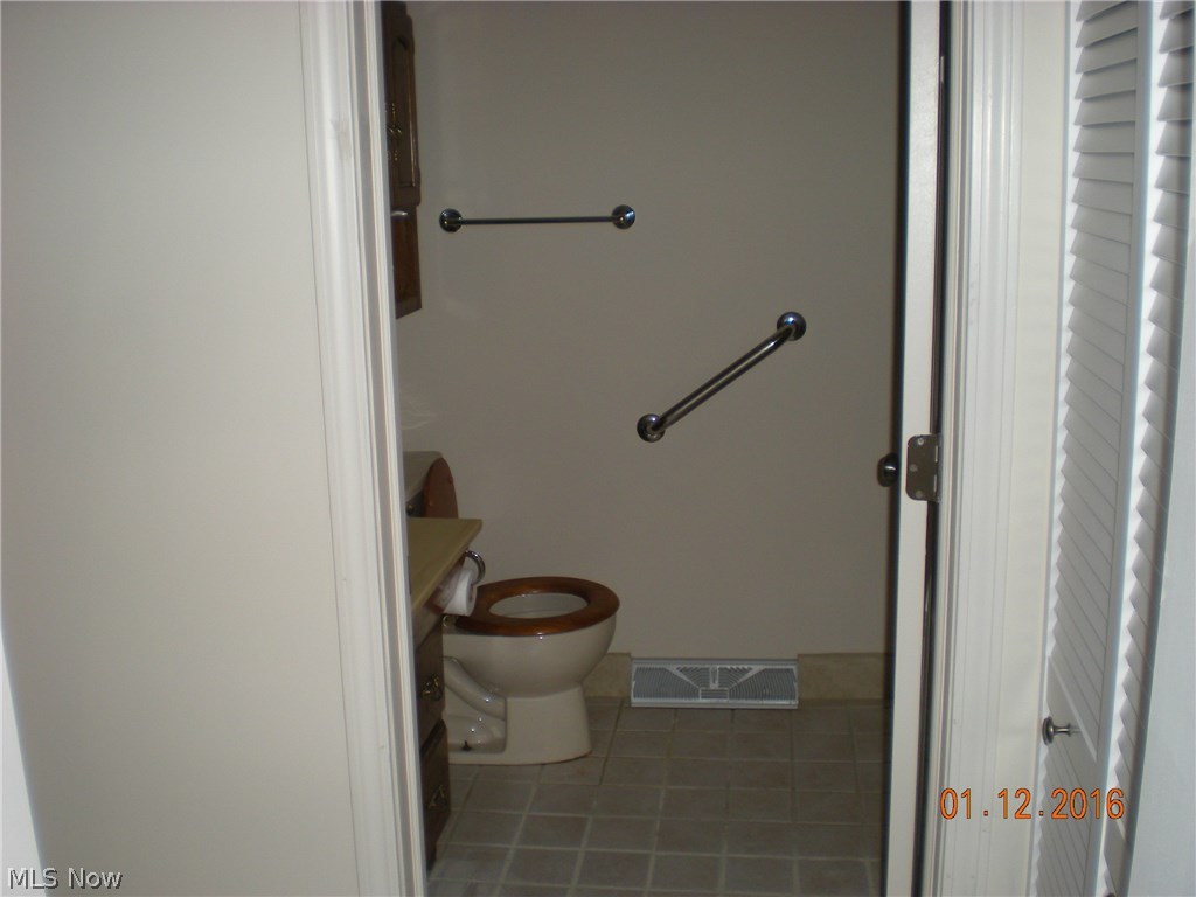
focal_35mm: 38
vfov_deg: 37.7
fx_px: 1313
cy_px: 448
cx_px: 598
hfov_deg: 49.0
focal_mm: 6.3
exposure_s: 1/60
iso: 71
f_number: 3.1
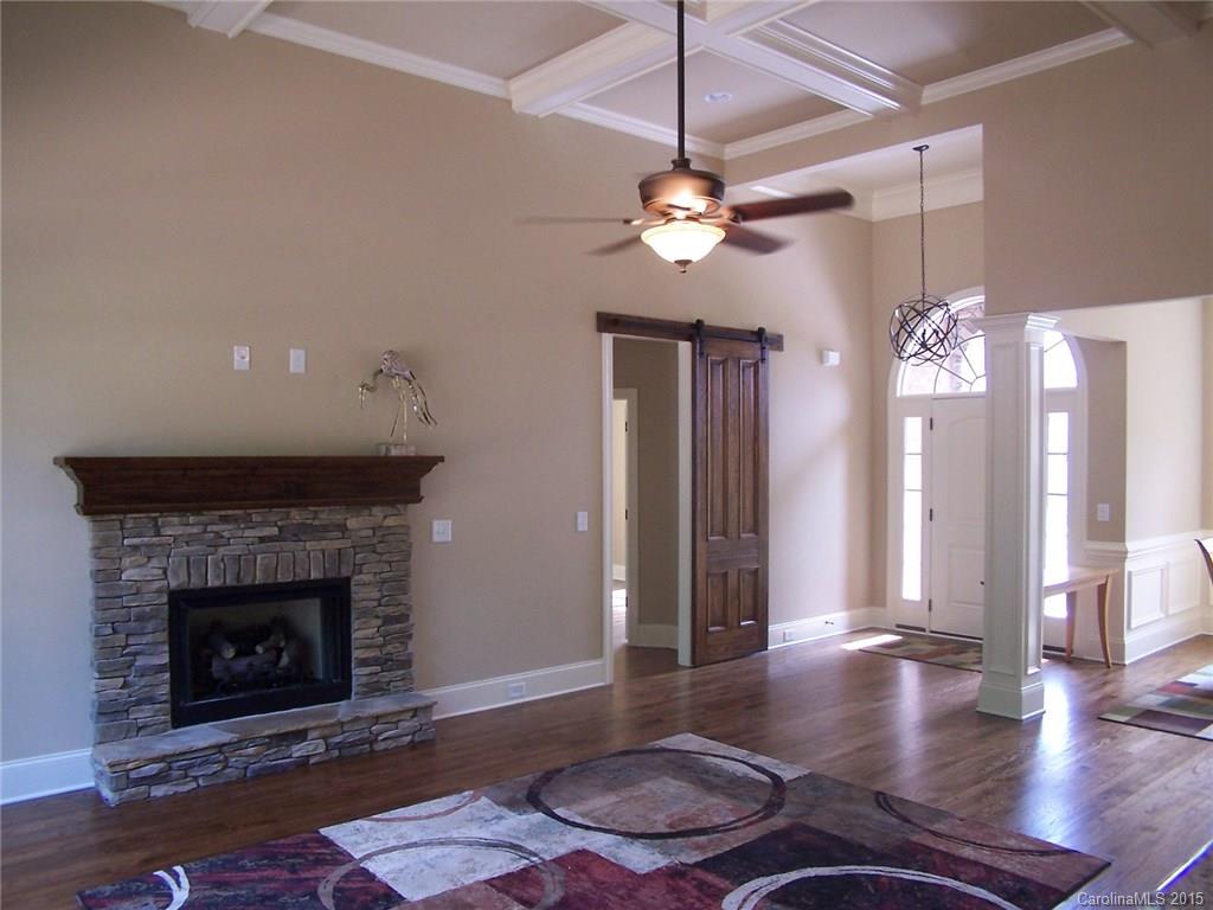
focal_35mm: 38
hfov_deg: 49.0
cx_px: 606
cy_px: 455
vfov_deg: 37.7
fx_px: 1332
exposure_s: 1/30
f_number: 2.8
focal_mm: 6.3
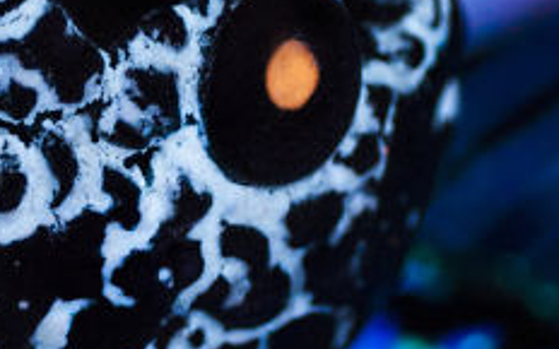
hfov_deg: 6.0
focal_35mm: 348
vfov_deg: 3.8
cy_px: 215
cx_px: 101
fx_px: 5302
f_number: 3.2
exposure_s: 1/6
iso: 250
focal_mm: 60
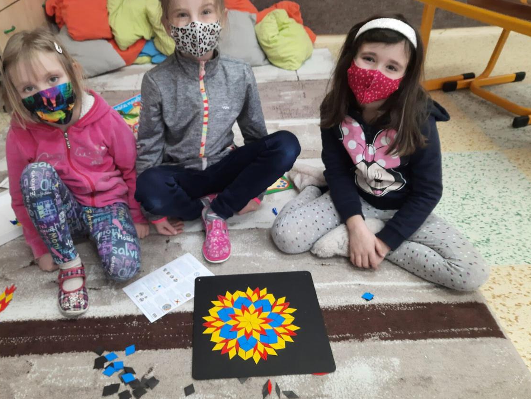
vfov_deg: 46.8
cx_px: 221
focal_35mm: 30
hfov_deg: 59.6
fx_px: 460
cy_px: 191
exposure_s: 1/50
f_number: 2
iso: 250
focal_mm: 4.6
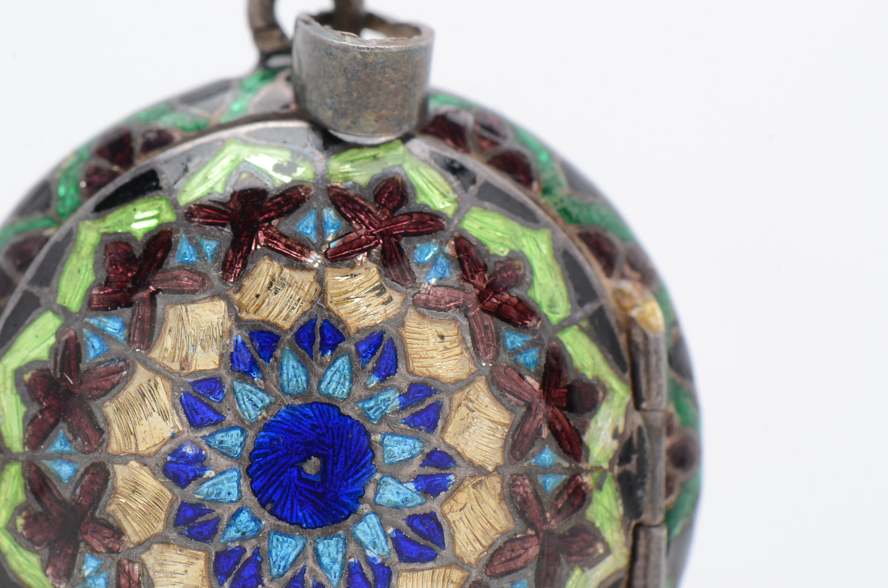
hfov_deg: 16.1
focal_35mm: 128
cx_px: 444
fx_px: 3138
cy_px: 294
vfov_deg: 10.7
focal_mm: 85
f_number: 16
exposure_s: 1/125
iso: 200
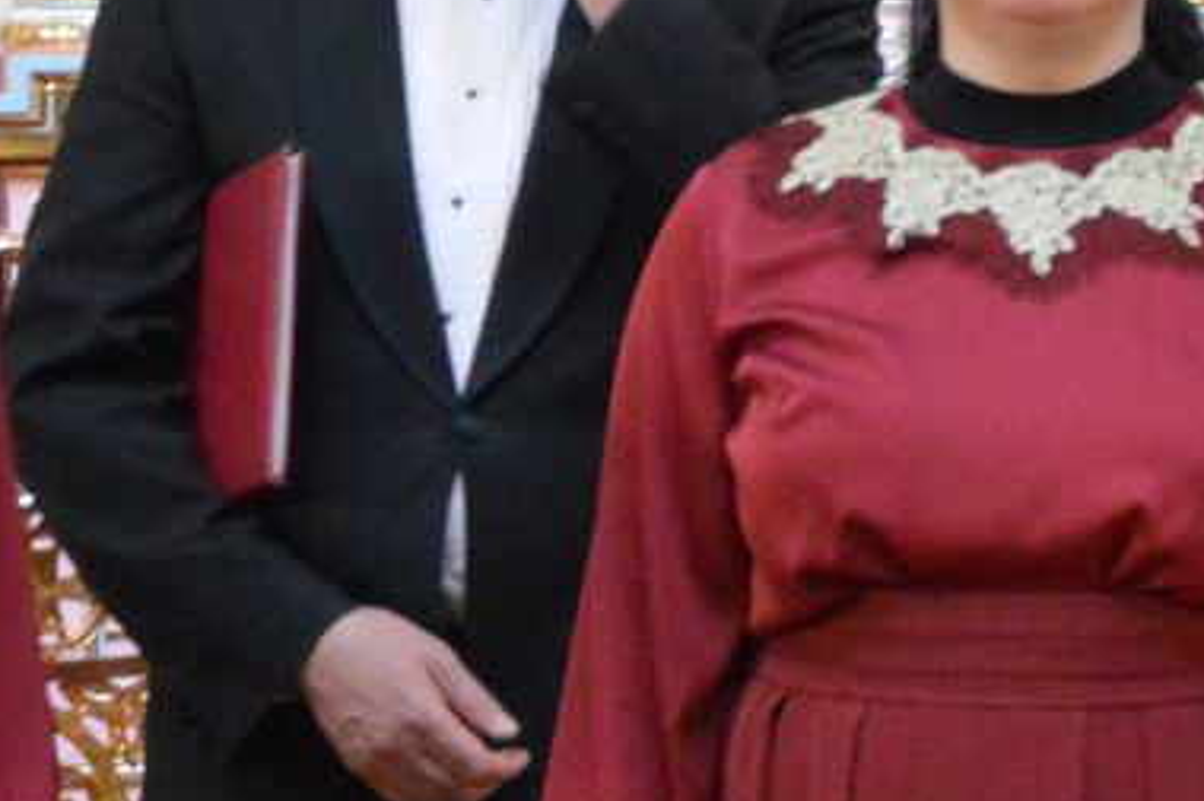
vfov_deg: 5.4
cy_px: 664
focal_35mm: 253
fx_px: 8454
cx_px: 2865
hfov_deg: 7.6
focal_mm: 32
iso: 3200
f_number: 4.2
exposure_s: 1/8
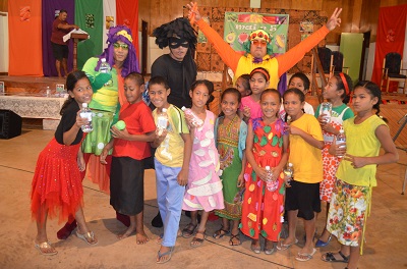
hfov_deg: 62.1
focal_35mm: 30
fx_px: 338
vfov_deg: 43.3
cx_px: 204
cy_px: 134
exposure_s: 1/60
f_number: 3.8
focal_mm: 20
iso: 2500
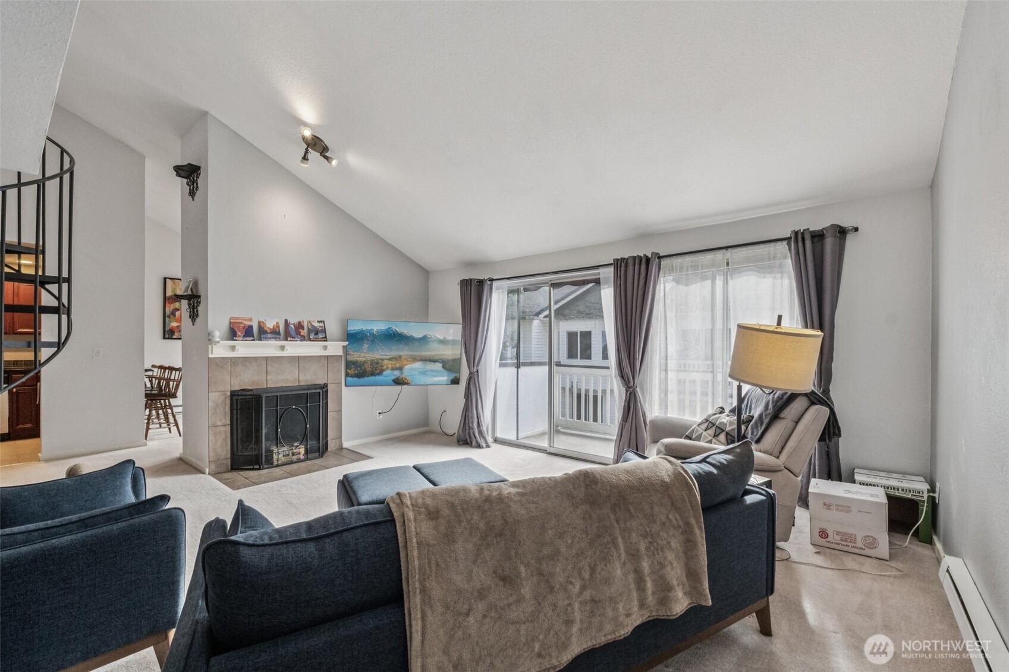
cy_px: 336
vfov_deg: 77.3
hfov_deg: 100.4
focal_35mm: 15
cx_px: 504
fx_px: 420
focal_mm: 10
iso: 320
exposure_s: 1/30
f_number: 9
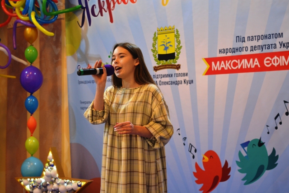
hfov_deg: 27.0
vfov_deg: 18.2
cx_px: 144
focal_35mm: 75
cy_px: 96
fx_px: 602
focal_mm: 50
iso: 800
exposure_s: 1/30
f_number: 5.6
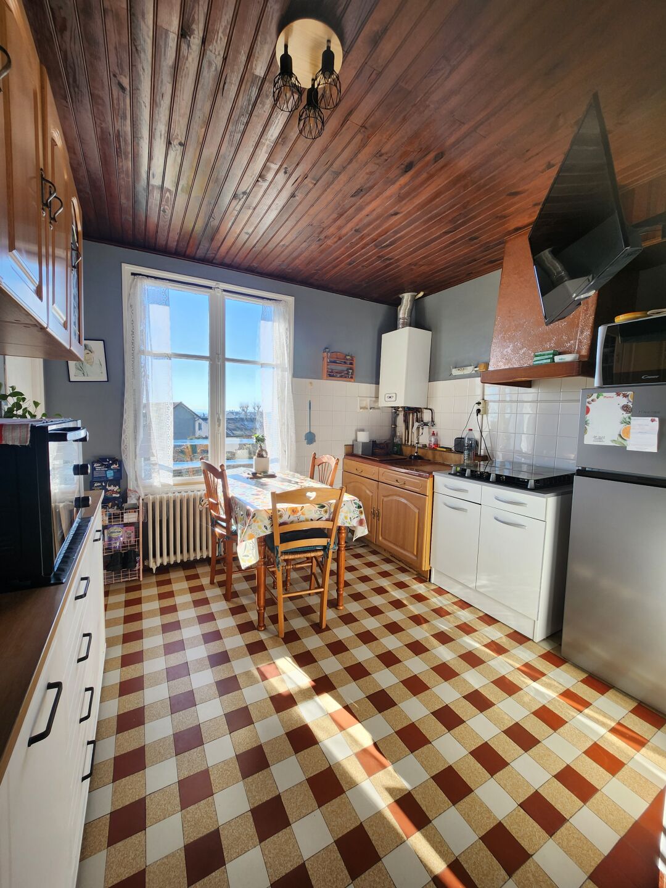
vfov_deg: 106.2
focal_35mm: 13
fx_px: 333
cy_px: 444
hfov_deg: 89.9
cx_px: 333
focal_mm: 1.74
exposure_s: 1/103
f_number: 2.2
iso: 32
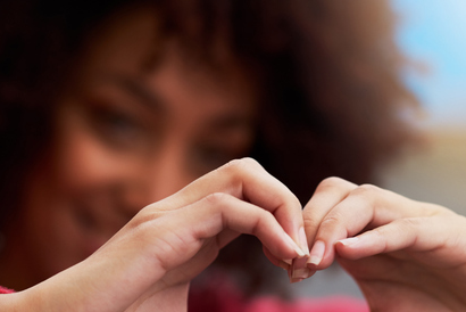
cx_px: 274
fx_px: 1943
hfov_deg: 13.7
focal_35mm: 150
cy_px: 257
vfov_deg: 9.1
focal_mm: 85
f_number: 2.2
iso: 160
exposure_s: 1/400
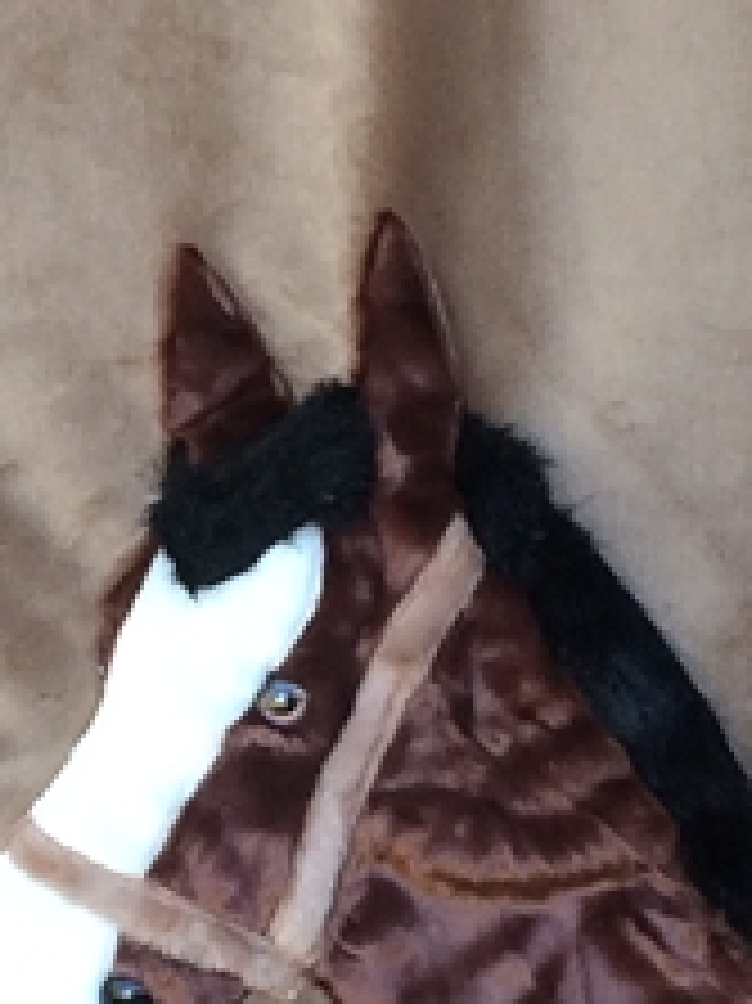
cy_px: 684
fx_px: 3015
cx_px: 527
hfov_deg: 14.2
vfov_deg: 18.8
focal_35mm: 104
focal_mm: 4.15
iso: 64
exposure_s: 1/120
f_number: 2.2
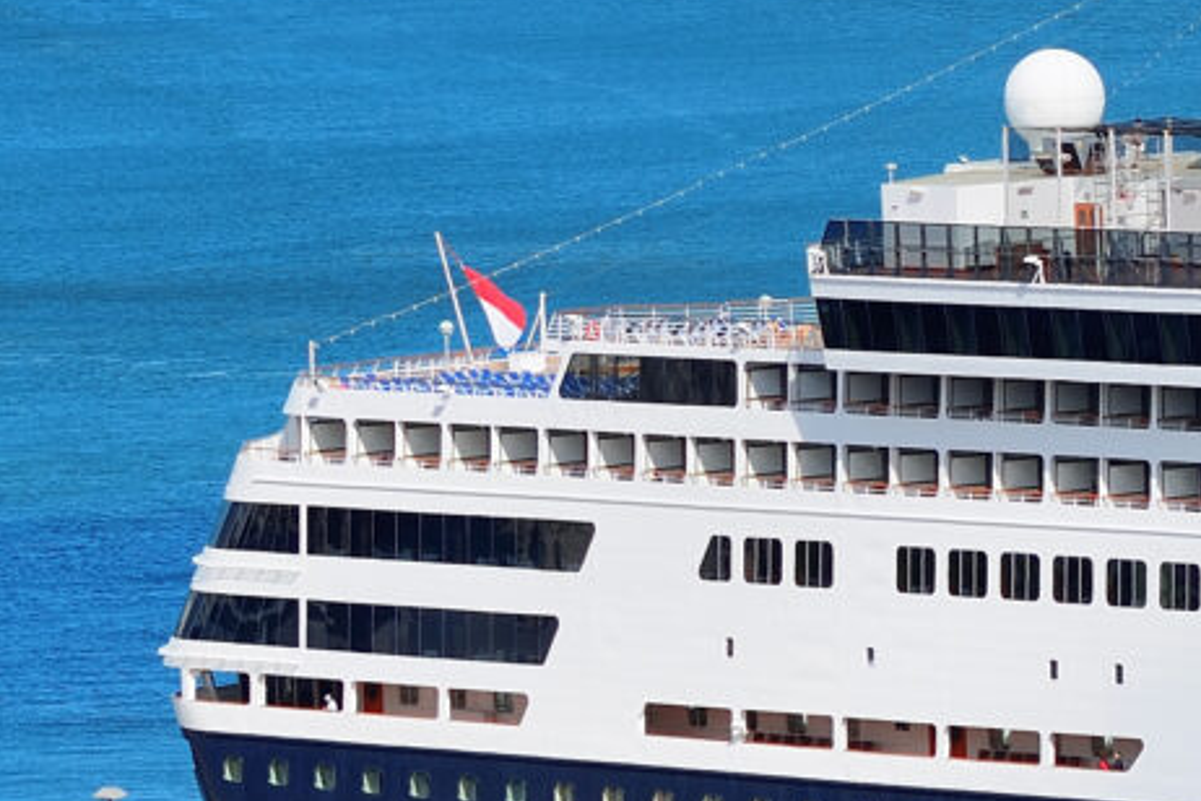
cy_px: 809
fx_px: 12943
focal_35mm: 388
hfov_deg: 5.2
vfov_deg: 3.5
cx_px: 2368
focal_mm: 70
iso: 100
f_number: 5
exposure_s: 1/800
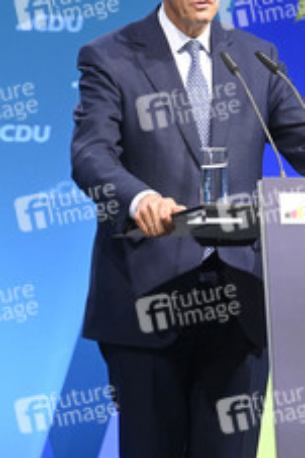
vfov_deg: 4.3
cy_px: 157
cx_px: 417
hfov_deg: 2.9
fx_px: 6071
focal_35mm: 477
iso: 8000
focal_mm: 240
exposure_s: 1/500
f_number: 5.6
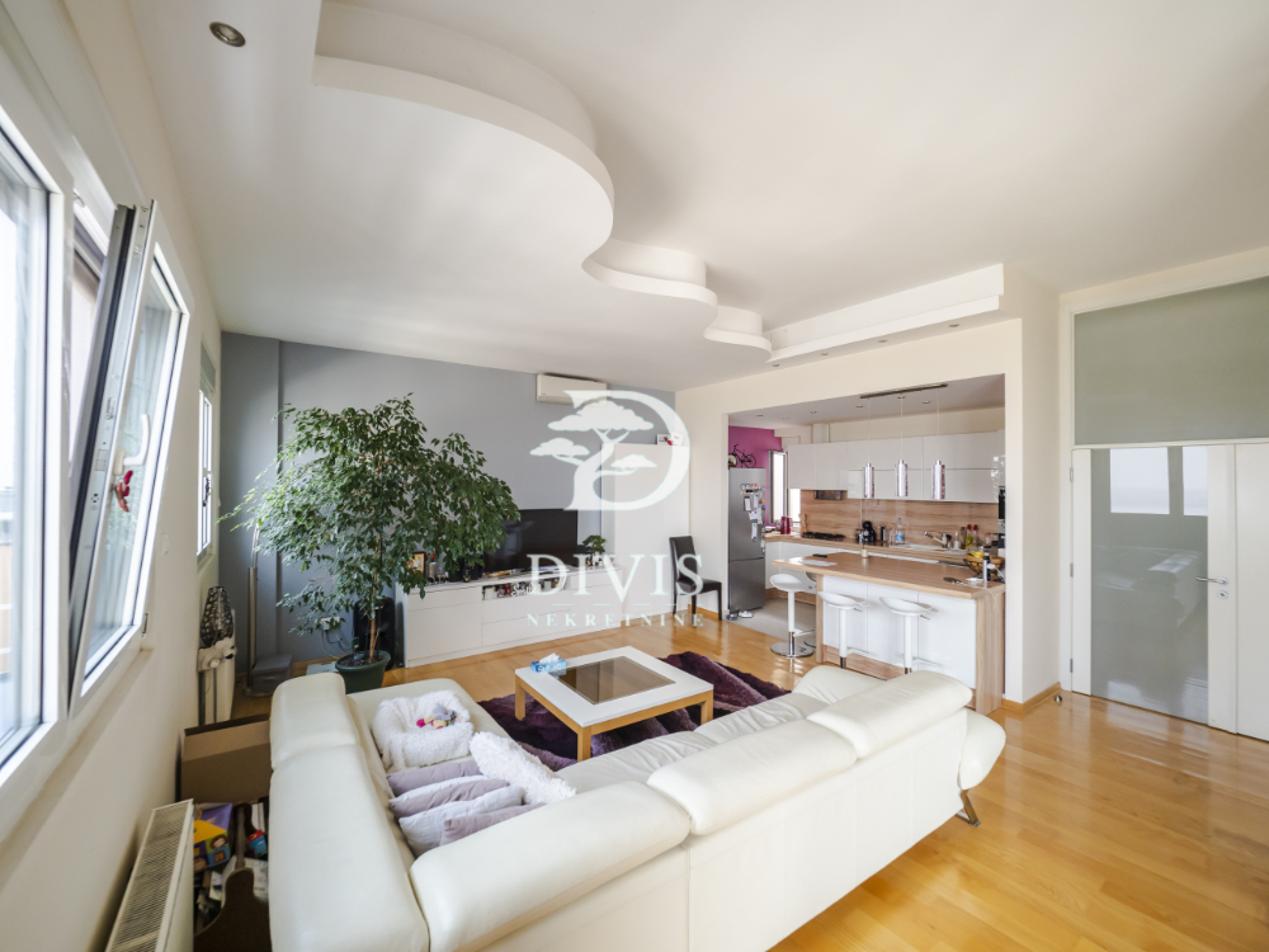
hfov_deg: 102.1
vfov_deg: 85.7
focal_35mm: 14
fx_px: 513
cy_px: 476
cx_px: 634
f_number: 4
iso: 400
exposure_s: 1/50
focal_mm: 7
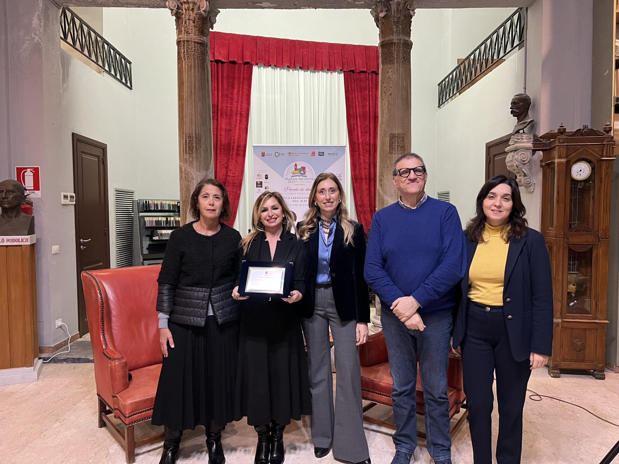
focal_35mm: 26
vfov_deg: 53.1
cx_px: 310
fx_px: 465
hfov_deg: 67.3
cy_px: 232
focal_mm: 5.7
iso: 320
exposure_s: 1/50
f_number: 1.5
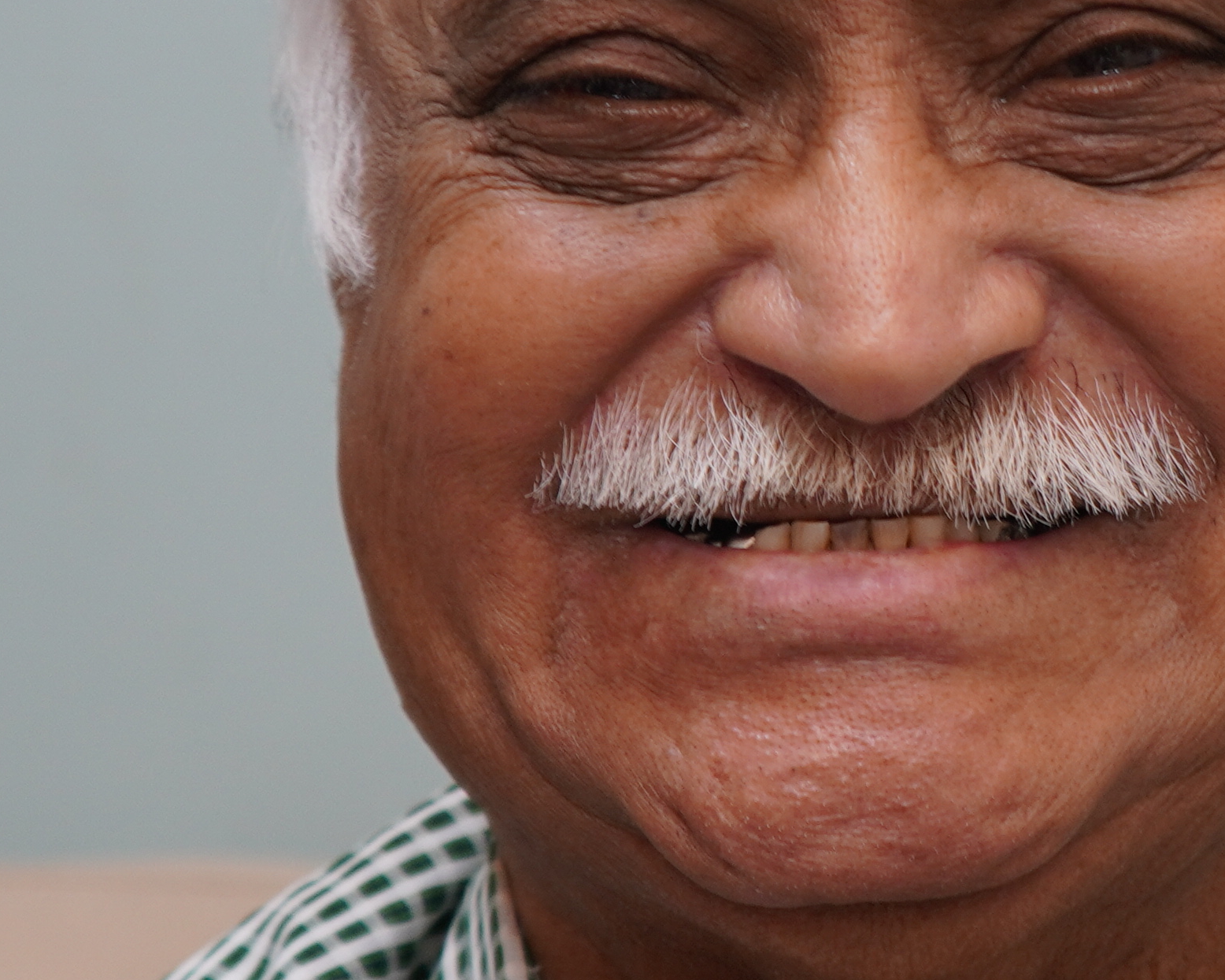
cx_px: 1119
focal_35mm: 152
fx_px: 5511
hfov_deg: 12.6
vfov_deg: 10.1
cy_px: 265
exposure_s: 1/40
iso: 200
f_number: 3.5
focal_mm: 28
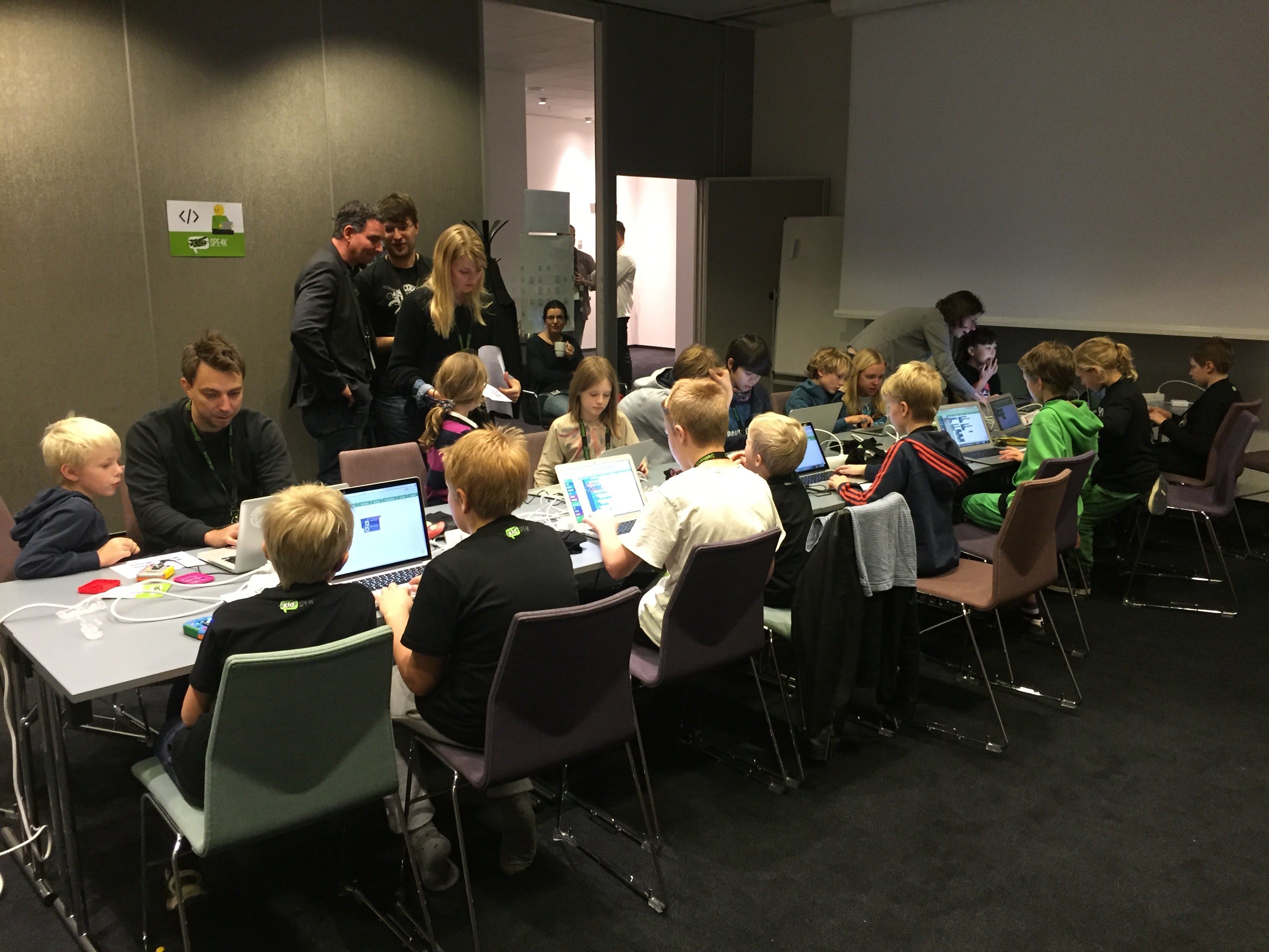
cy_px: 476
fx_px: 1063
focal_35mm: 29
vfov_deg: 48.2
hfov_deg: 61.7
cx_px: 634
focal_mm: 4.15
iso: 250
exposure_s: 1/20
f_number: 2.2
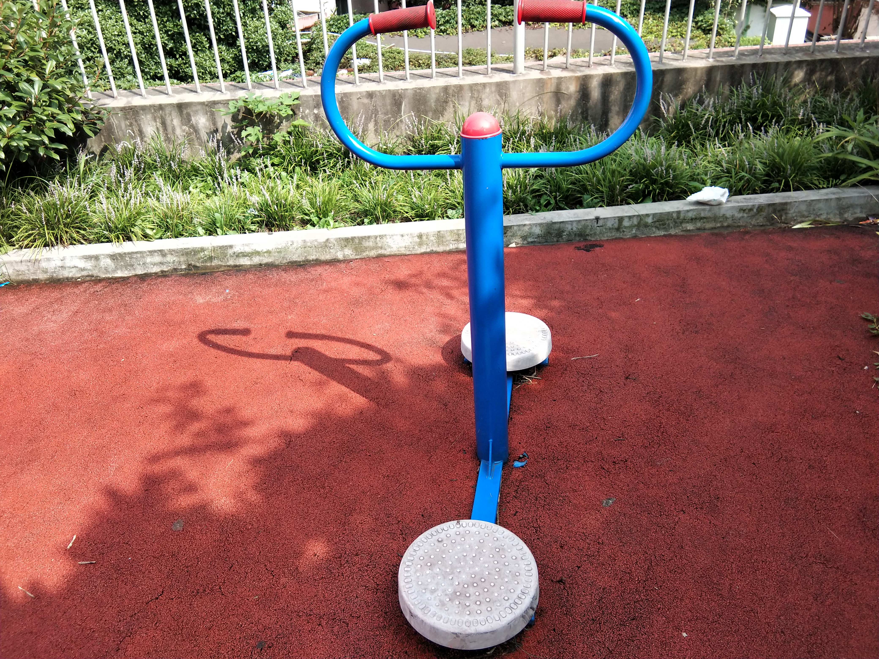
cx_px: 440
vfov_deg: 45.4
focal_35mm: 31
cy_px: 330
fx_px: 787
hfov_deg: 58.4
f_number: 2.2
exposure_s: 1/354
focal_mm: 3.69
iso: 50
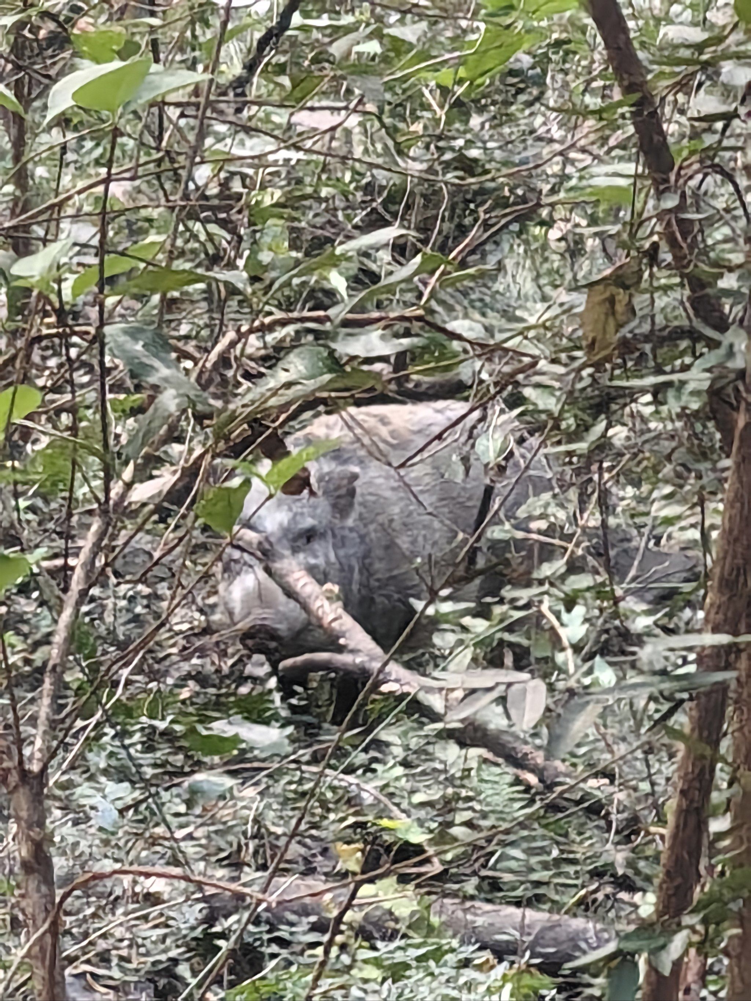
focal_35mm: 370
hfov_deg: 4.0
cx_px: 376
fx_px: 10704
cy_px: 500
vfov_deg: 5.4
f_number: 3.4
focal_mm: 14.46
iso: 800
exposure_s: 1/25
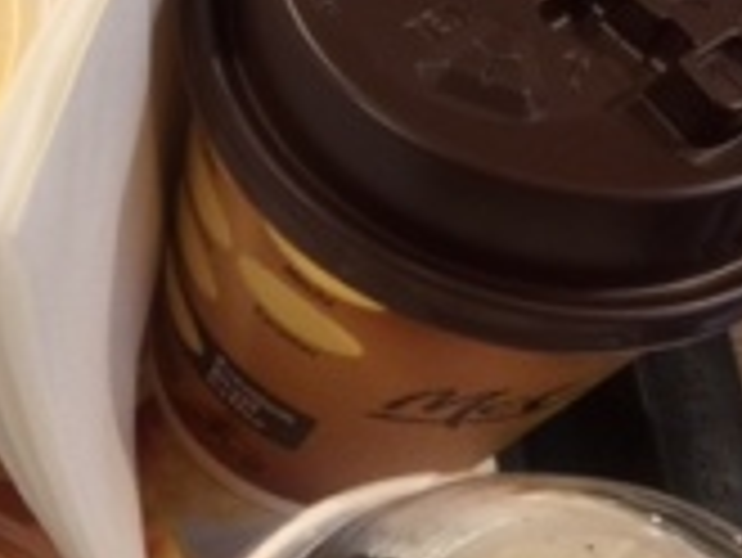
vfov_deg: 16.8
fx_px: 1888
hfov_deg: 19.7
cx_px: -333
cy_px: 326
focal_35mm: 88
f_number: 2.2
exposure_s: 1/30
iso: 32
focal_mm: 4.15
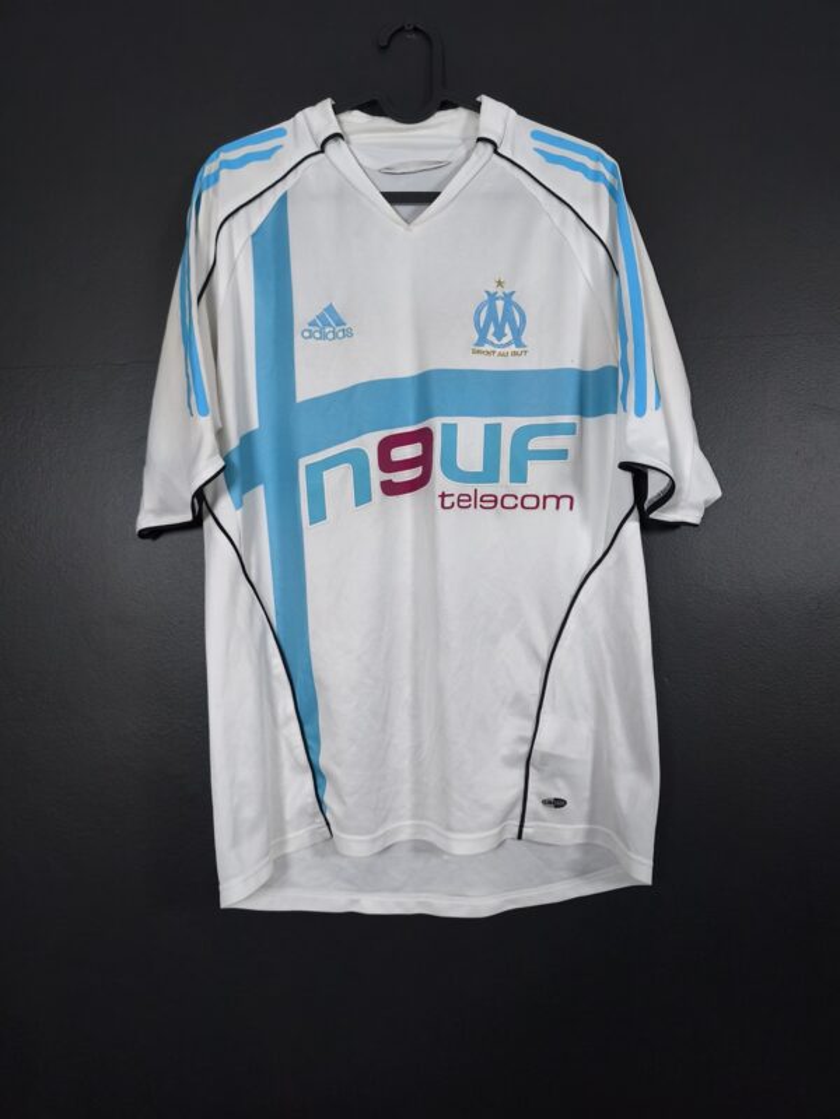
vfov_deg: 73.9
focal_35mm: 23
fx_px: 744
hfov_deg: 58.9
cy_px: 560
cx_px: 420
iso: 500
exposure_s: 1/125
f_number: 1.6
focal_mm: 6.57
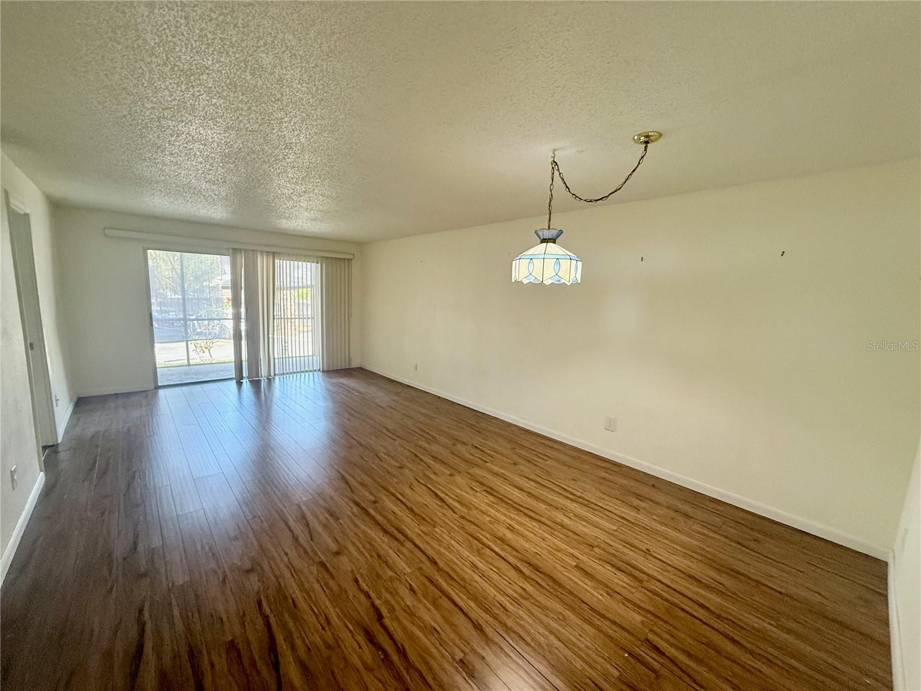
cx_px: 460
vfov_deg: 85.7
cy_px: 346
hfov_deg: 102.1
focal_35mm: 14
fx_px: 372
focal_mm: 2.22
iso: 400
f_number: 2.2
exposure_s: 1/120
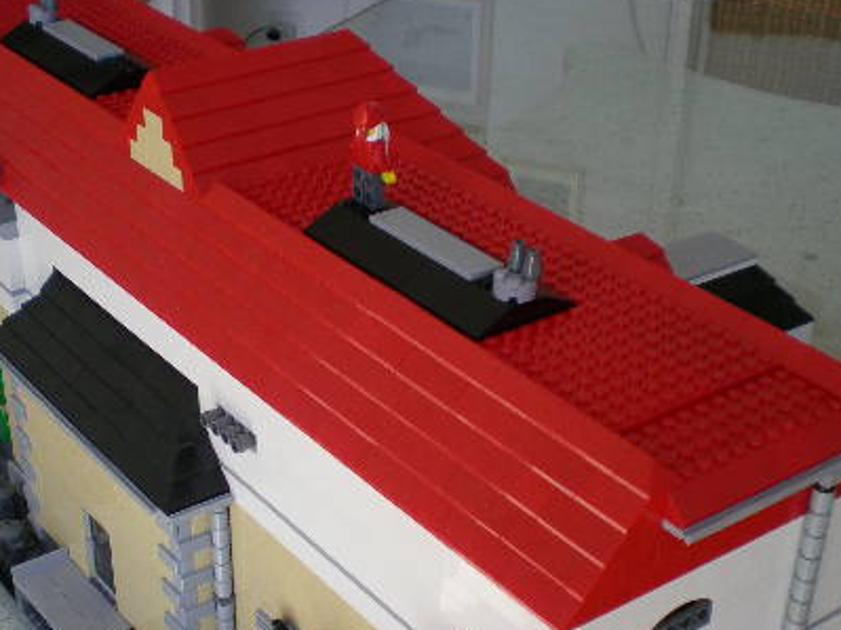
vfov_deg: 23.8
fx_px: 1482
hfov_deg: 31.7
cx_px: 367
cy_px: 476
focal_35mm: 61
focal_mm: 6.3
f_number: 3.1
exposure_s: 1/165
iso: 50
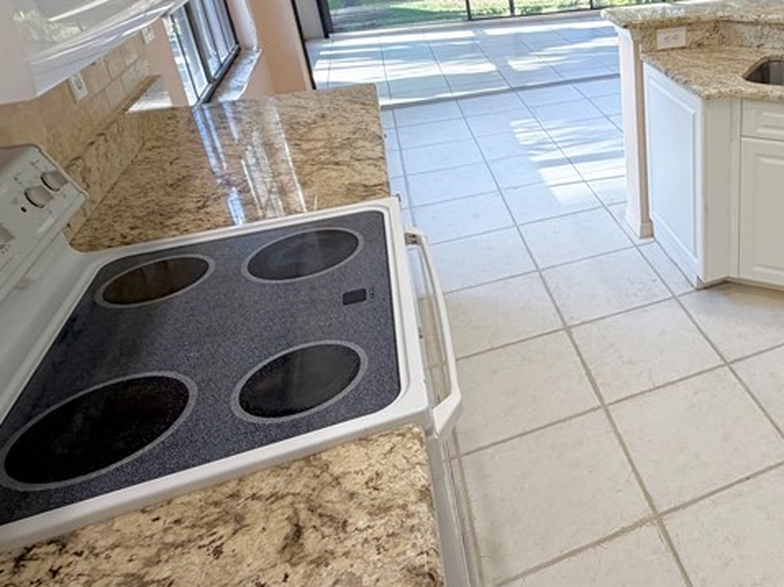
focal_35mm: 30
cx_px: 717
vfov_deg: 45.3
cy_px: 156
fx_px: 679
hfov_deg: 52.2
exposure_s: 1/120
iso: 160
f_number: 2.2
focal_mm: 2.22
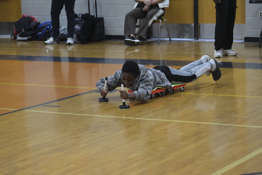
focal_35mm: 111
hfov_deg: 18.4
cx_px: 131
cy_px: 88
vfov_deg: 12.3
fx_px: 808
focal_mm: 74.2
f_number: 4
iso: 6400
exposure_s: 1/250
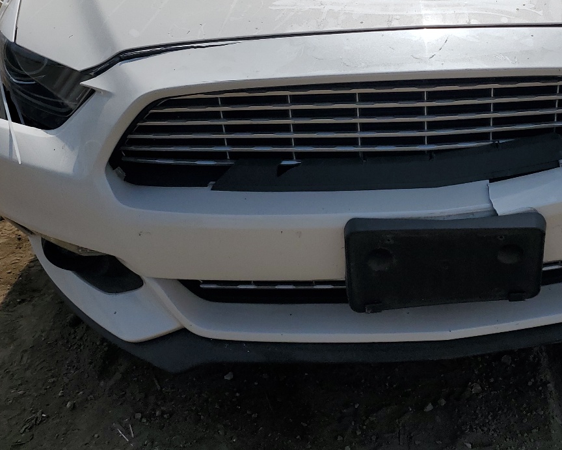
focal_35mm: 47
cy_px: 94
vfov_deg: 31.3
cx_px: 385
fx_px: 782
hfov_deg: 39.0
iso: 51
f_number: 1.5
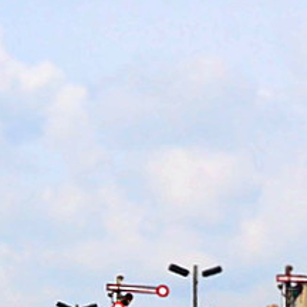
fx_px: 2057
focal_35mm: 205
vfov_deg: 8.3
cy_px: 465
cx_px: 537
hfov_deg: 8.3
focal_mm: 34
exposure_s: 1/4000
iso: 2000
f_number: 10
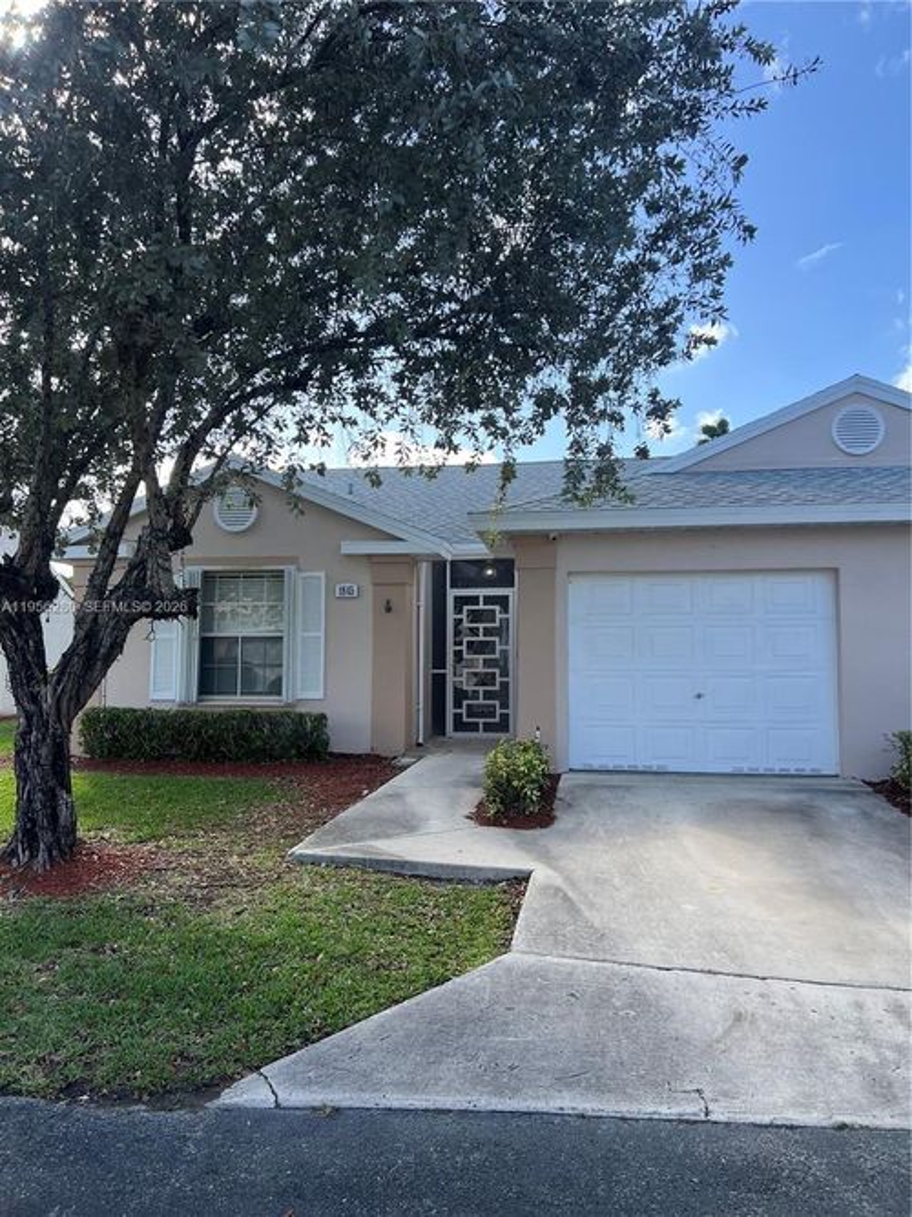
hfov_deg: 53.0
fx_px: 914
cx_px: 456
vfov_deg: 67.3
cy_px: 608
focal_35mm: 26
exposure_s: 1/1280
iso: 50
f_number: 1.5
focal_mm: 5.7
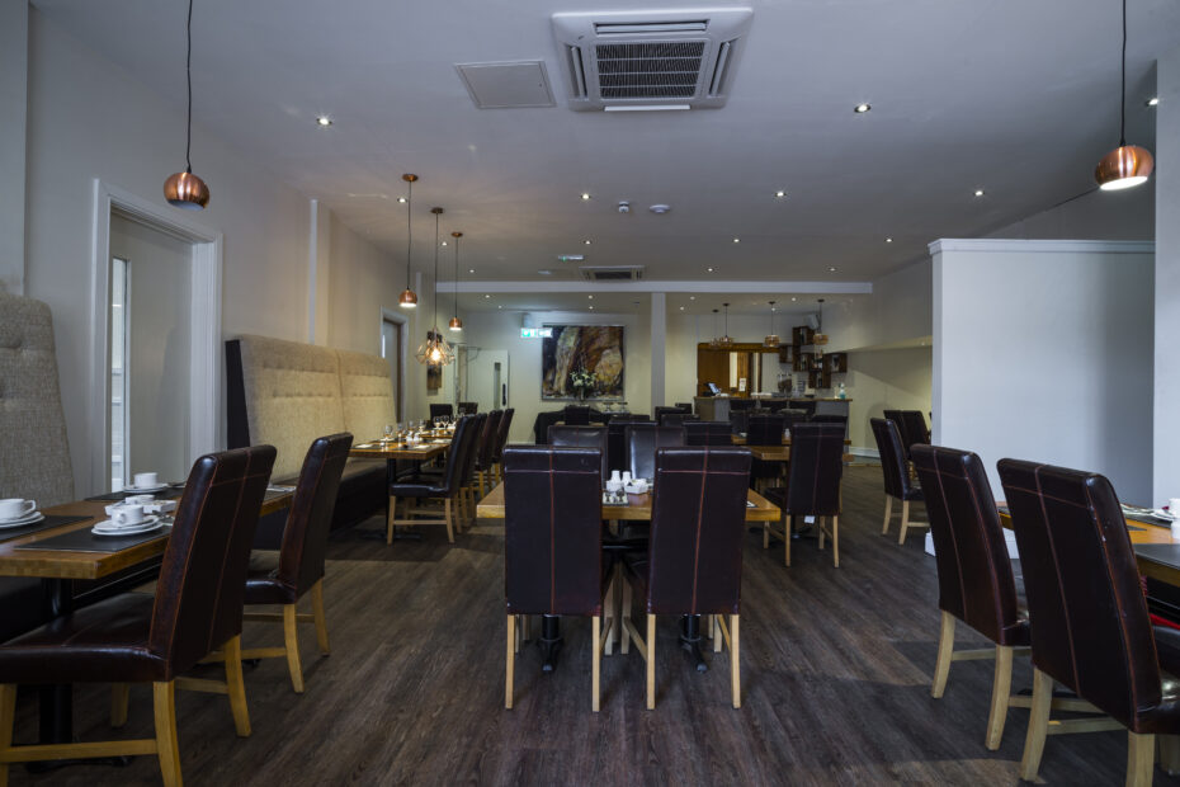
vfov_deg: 70.4
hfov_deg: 93.3
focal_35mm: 17
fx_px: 557
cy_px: 394
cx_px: 590
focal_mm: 17
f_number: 11
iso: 200
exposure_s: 1.6
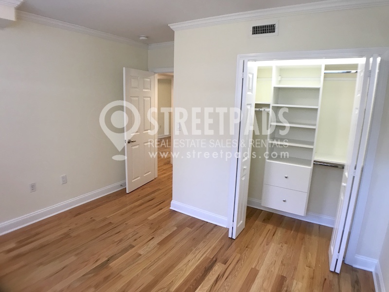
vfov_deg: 49.7
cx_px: 194
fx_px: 315
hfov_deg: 63.4
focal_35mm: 28
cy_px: 146
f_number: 1.8
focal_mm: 3.99
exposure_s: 1/30
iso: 32
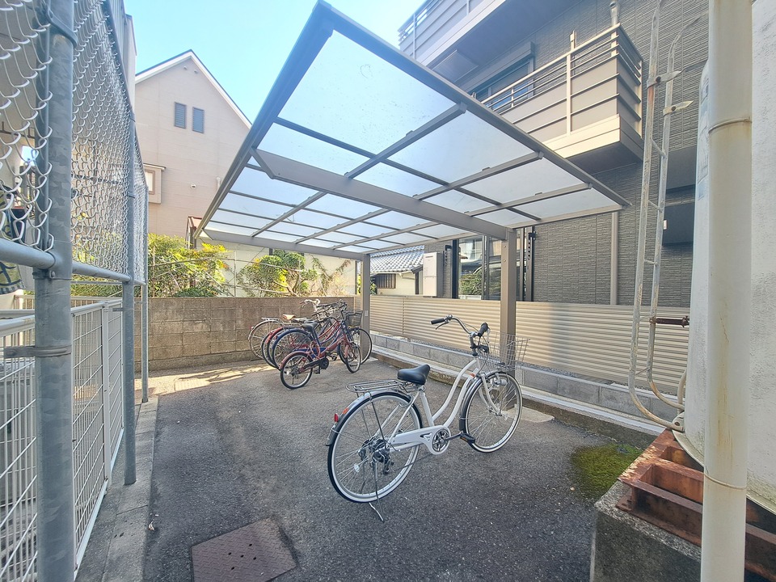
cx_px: 388
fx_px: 291
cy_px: 291
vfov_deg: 89.9
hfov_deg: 106.2
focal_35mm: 13
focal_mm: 1.74
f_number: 2.2
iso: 50
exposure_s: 1/100
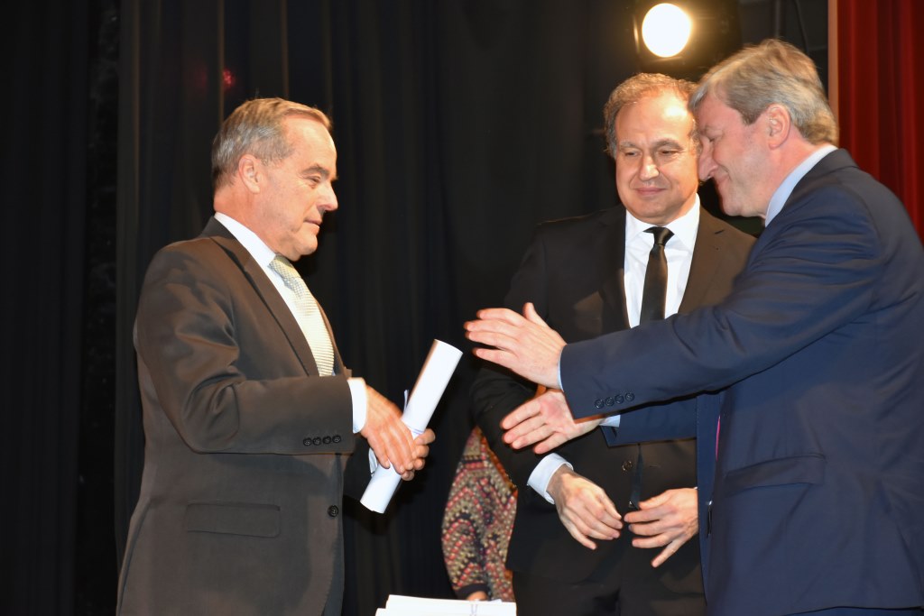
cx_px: 462
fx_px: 2387
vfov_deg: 14.7
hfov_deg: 21.9
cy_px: 308
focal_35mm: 93
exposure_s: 1/60
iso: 800
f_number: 5
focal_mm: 62
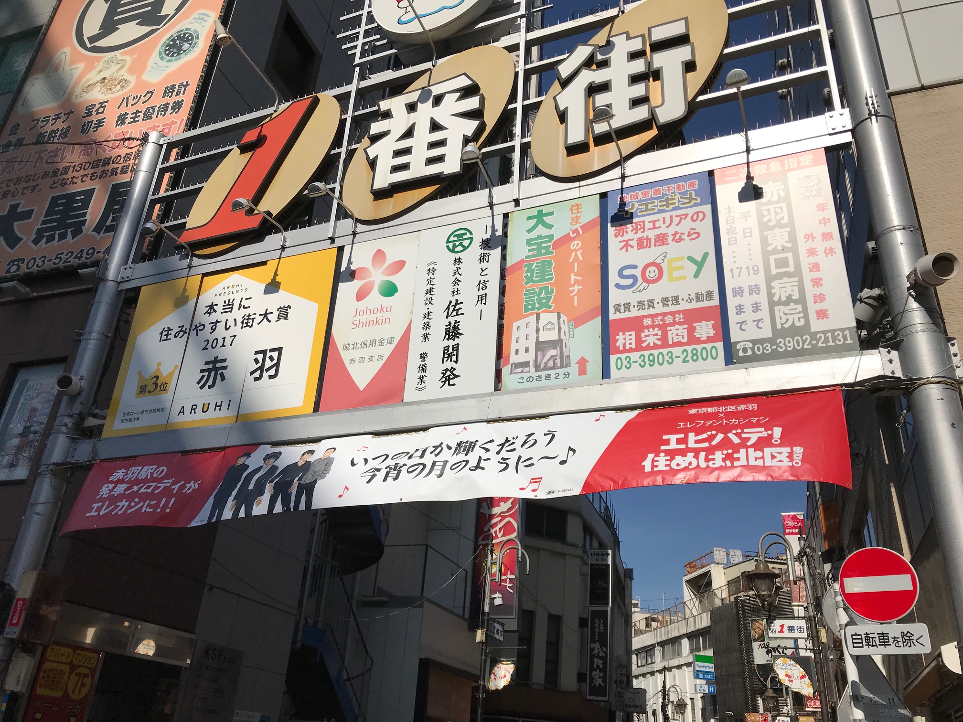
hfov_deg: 63.4
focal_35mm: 28
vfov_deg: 49.7
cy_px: 361
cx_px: 482
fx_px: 779
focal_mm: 3.99
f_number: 1.8
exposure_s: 1/9615
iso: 25
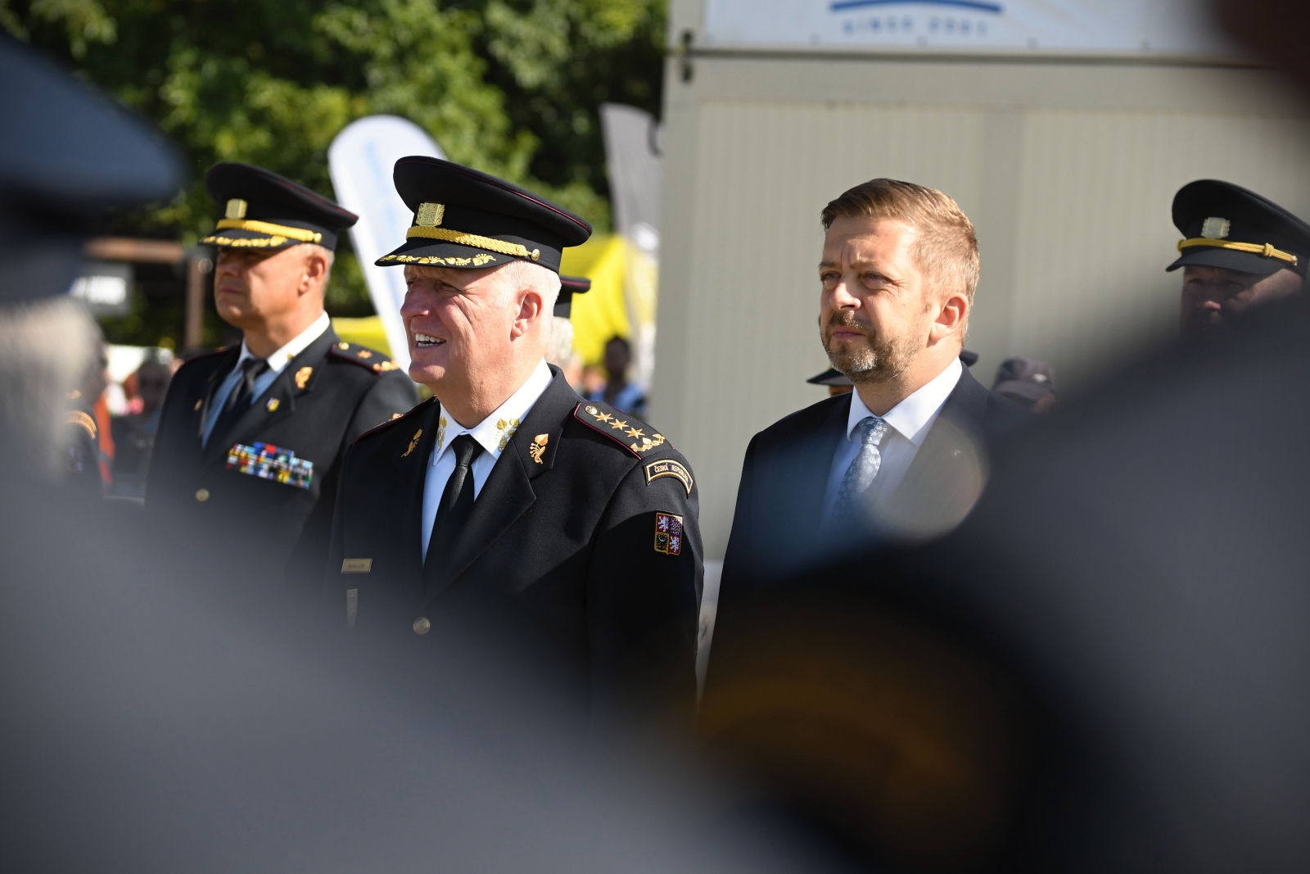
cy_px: 437
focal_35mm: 168
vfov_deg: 8.2
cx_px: 655
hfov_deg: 12.2
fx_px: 6113
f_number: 4.8
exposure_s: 1/1000
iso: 250
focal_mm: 112
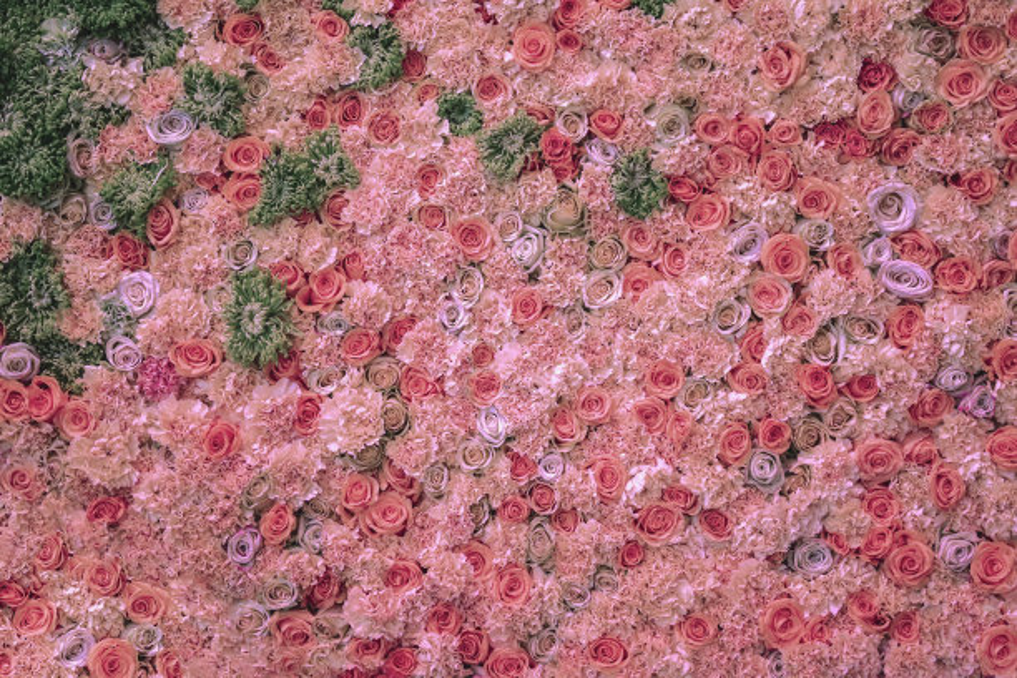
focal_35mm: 85
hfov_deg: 23.9
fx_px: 2401
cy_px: 339
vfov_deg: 16.1
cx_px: 508
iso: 250
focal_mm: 85
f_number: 1.6
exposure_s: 1/320
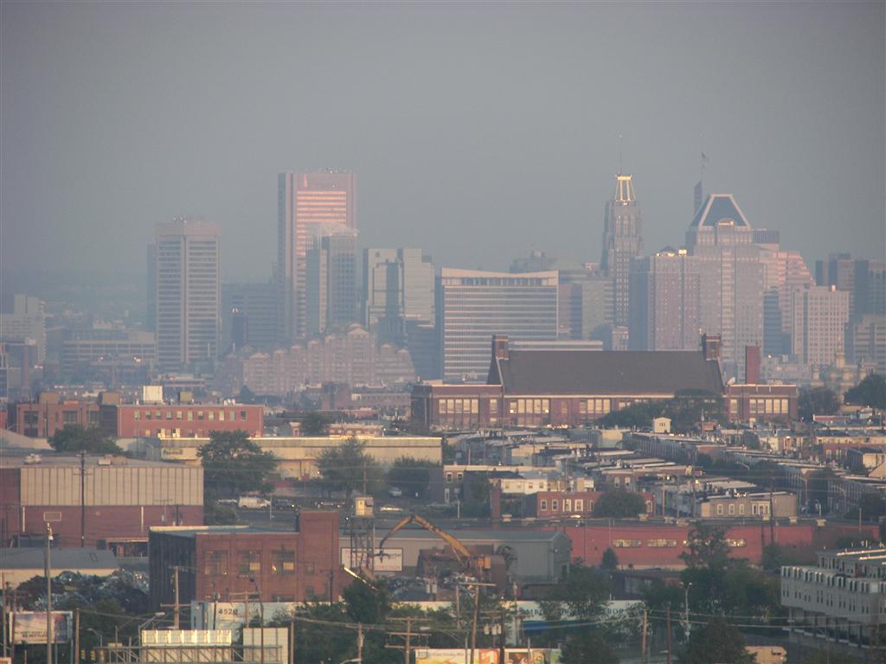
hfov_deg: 6.1
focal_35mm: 327
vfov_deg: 4.5
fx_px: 8370
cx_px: 443
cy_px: 332
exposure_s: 1/80
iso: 64
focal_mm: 54.3
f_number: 3.6
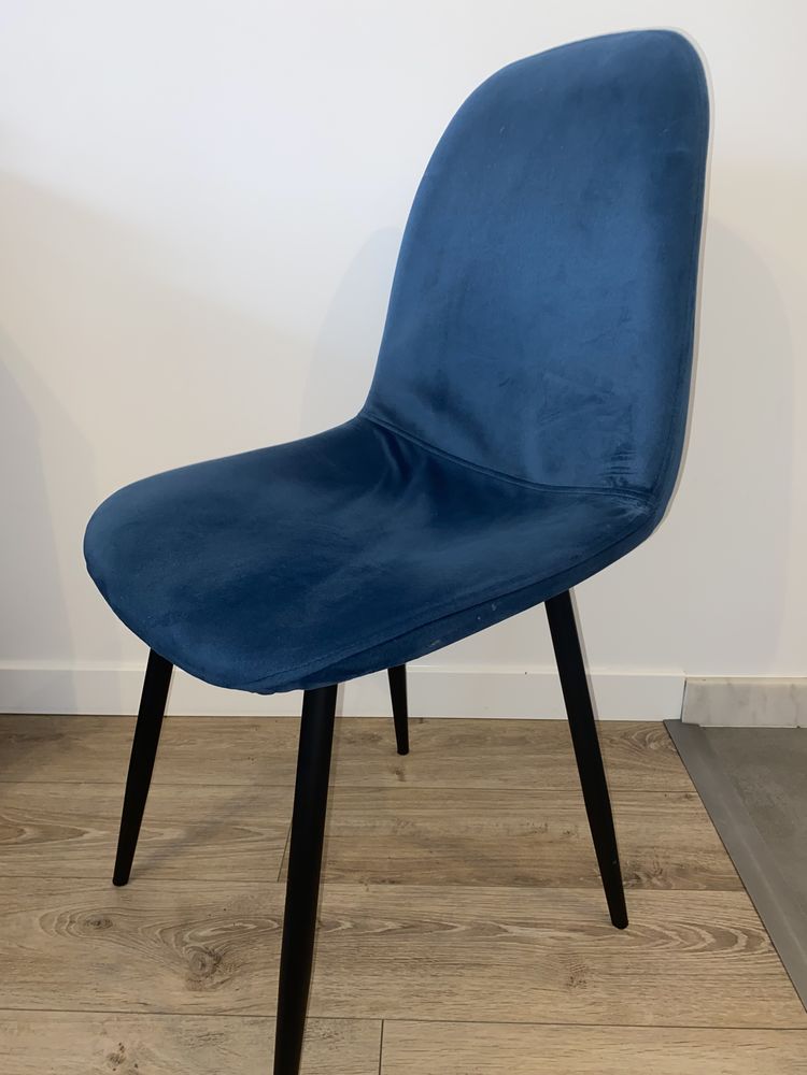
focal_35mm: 26
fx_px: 808
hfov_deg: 53.1
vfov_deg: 67.3
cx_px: 404
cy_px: 538
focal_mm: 4.25
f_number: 1.8
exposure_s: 1/17
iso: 40
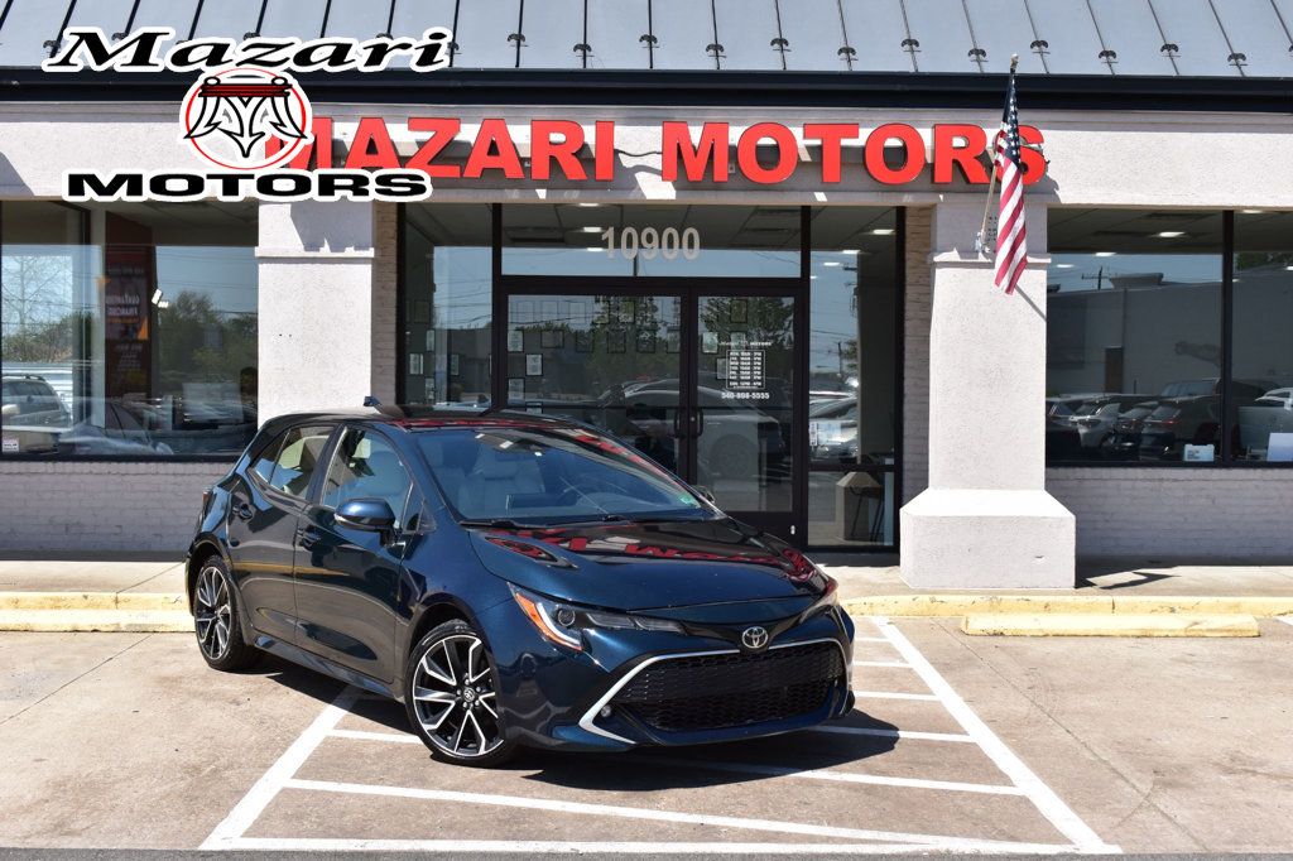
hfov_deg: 41.1
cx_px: 646
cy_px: 430
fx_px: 1723
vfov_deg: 28.1
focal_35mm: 48
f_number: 11
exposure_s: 1/500
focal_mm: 32
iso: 400
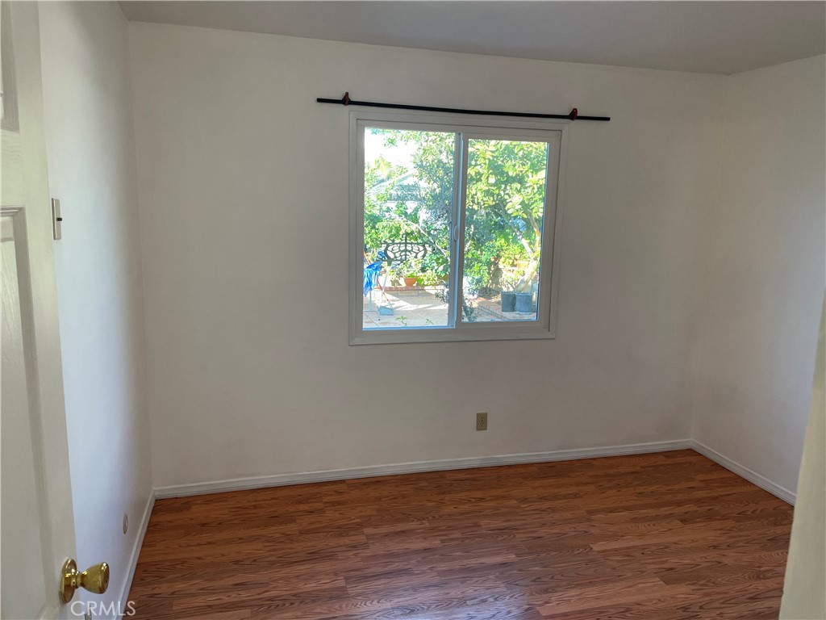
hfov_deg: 67.3
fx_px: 620
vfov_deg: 53.1
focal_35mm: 26
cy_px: 310
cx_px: 413
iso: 80
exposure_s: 1/120
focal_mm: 4.2
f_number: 1.6
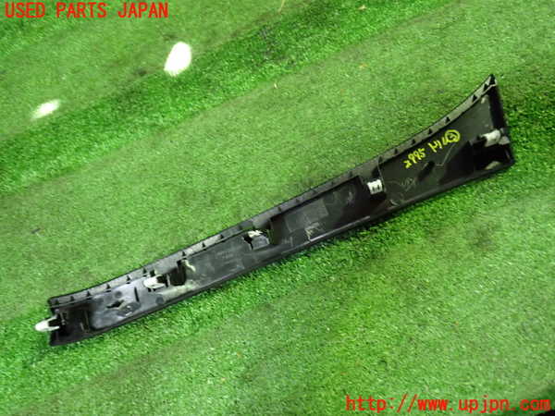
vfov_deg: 46.8
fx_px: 481
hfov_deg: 60.0
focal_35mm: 30
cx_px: 278
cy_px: 208
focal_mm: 5.4
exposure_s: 1/30
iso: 640
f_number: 2.3
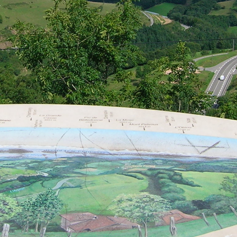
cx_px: 81
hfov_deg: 19.2
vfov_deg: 19.1
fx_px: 697
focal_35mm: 90
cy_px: 50
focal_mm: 5.7
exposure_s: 1/568
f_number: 4.9
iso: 50
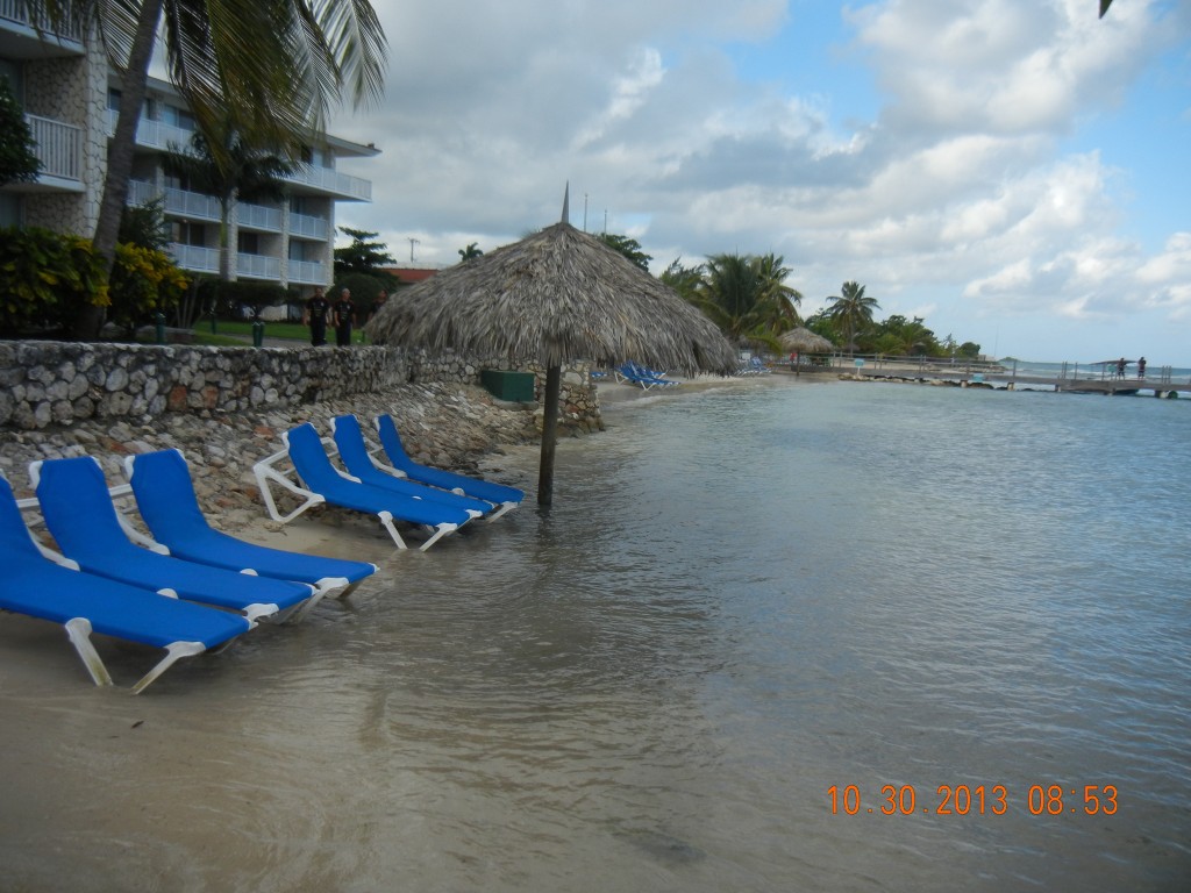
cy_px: 446
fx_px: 1032
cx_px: 596
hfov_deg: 60.0
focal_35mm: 30
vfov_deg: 46.8
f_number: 7
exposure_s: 1/296
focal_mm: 5.4
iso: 160
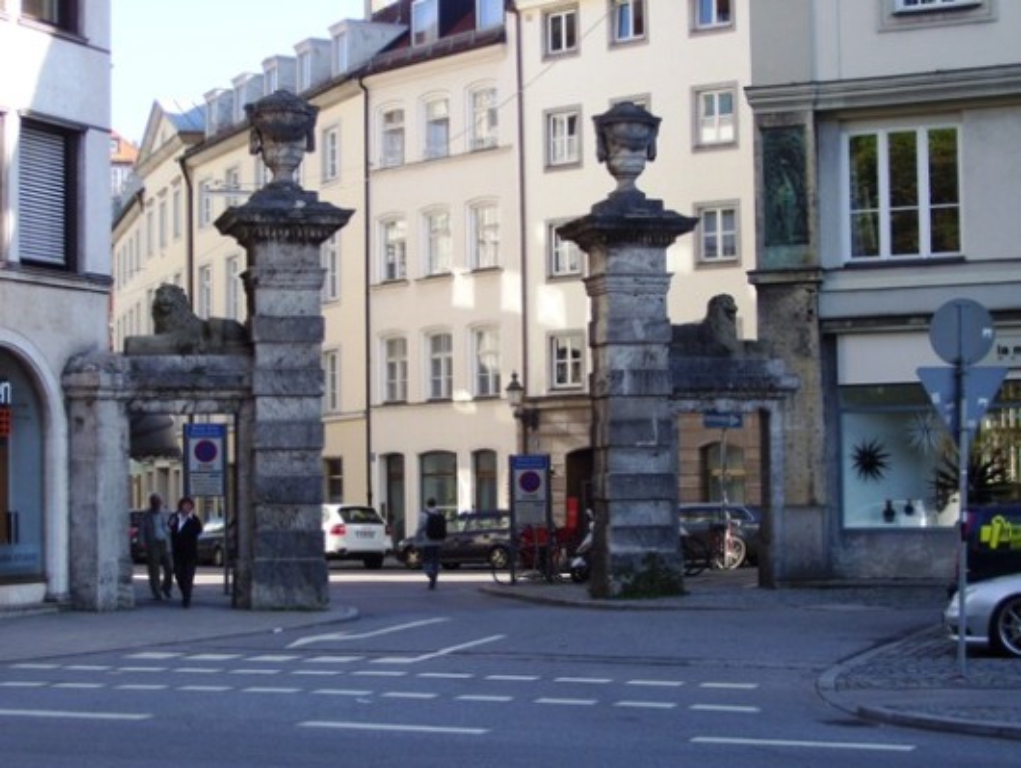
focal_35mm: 70
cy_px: 384
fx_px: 2067
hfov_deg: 27.7
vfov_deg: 21.1
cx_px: 510
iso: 80
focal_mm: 11.6
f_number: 4
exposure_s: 1/160
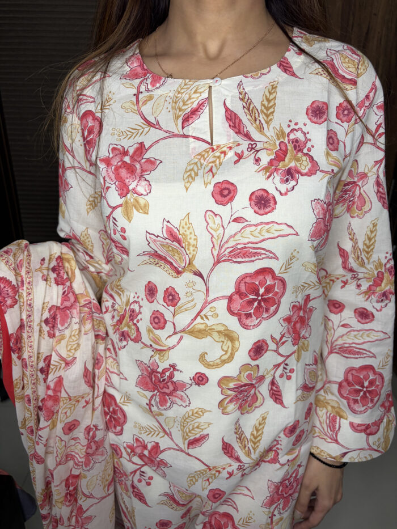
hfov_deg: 53.1
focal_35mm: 26
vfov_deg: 67.3
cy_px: 264
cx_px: 198
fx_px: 397
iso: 50
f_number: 1.6
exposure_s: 1/100
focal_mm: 5.96
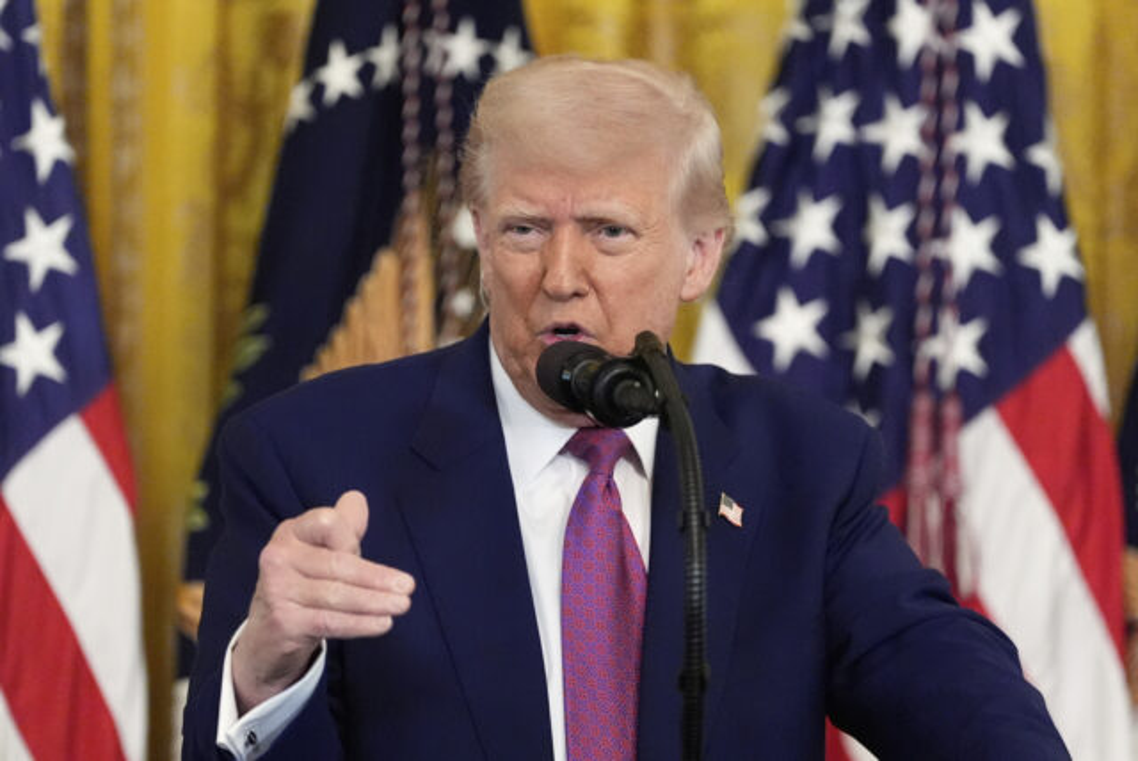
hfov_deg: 7.4
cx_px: 569
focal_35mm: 277
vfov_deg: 5.0
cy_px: 380
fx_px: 8764
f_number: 2.8
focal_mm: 185
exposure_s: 1/400
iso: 6400
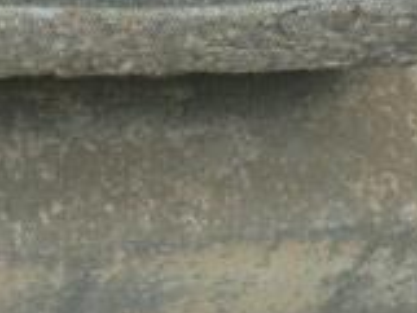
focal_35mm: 127
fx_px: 1531
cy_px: -297
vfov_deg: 10.8
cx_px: -85
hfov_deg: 15.0
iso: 80
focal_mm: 5.3
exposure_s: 1/125
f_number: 4
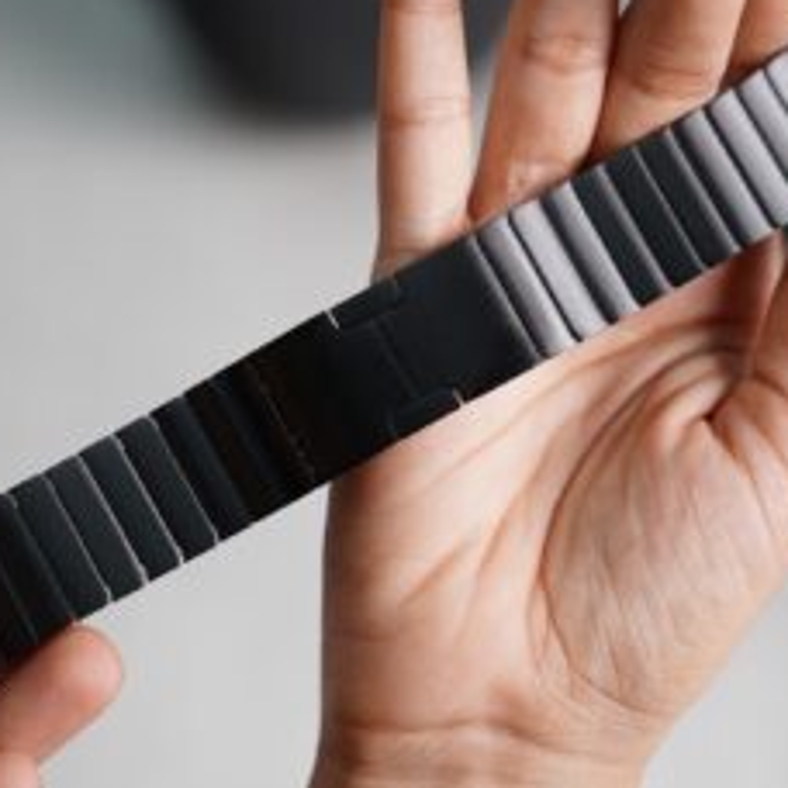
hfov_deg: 15.6
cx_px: 425
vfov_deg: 15.5
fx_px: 2885
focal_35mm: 112
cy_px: 334
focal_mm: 75
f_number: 4
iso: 800
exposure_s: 1/80
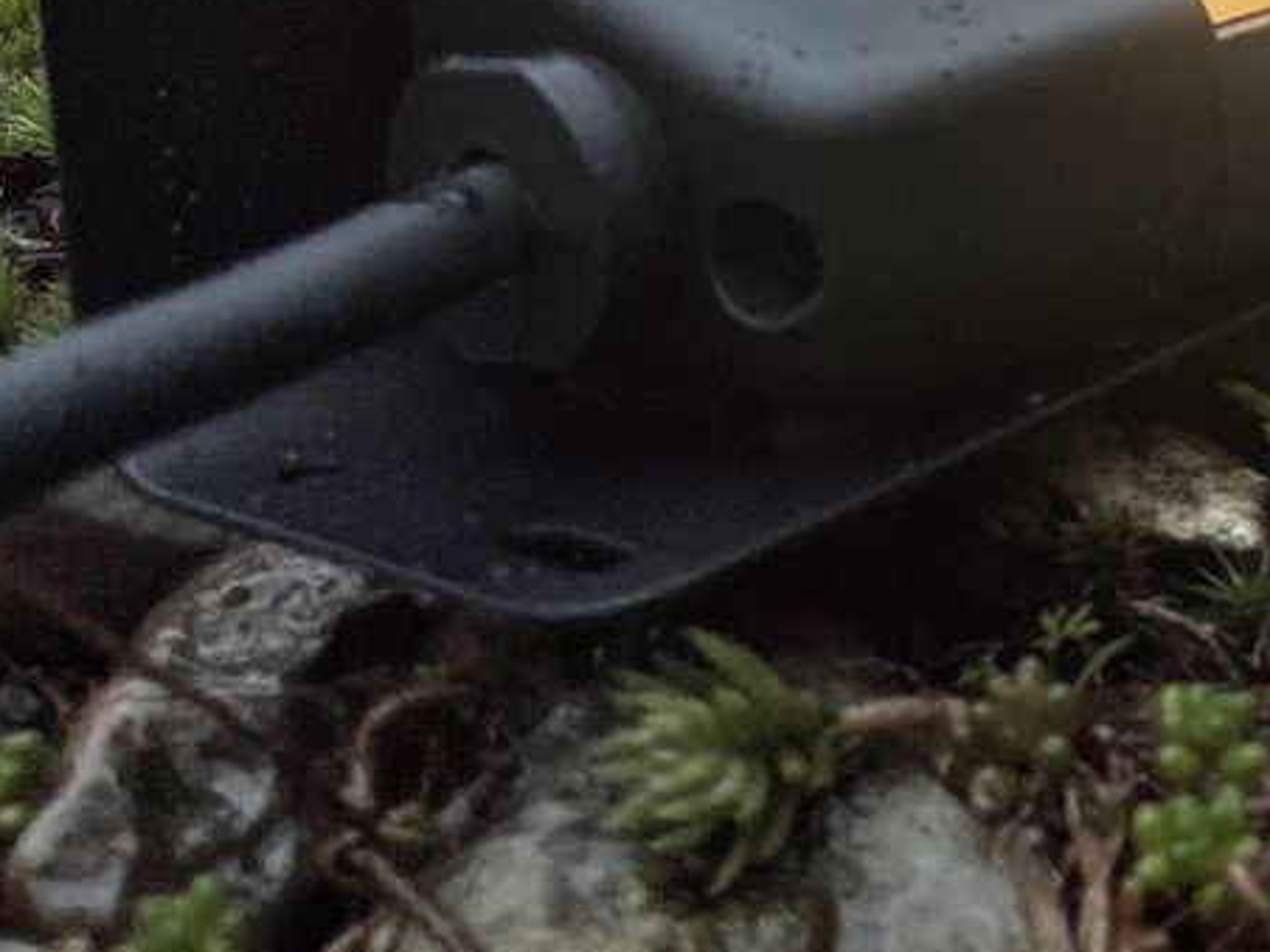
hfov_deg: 25.1
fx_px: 2531
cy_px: -146
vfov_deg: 20.2
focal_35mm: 69
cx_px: 1565
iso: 40
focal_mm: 4.2
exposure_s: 1/500
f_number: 1.6
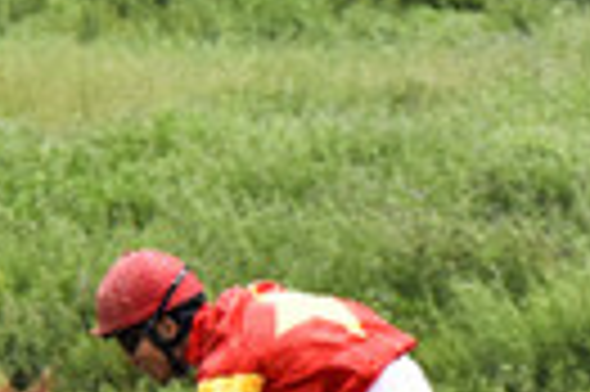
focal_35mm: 764
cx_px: 590
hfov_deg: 2.7
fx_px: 12505
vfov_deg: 1.8
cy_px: 502
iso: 1250
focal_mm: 200
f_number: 10
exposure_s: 1/800
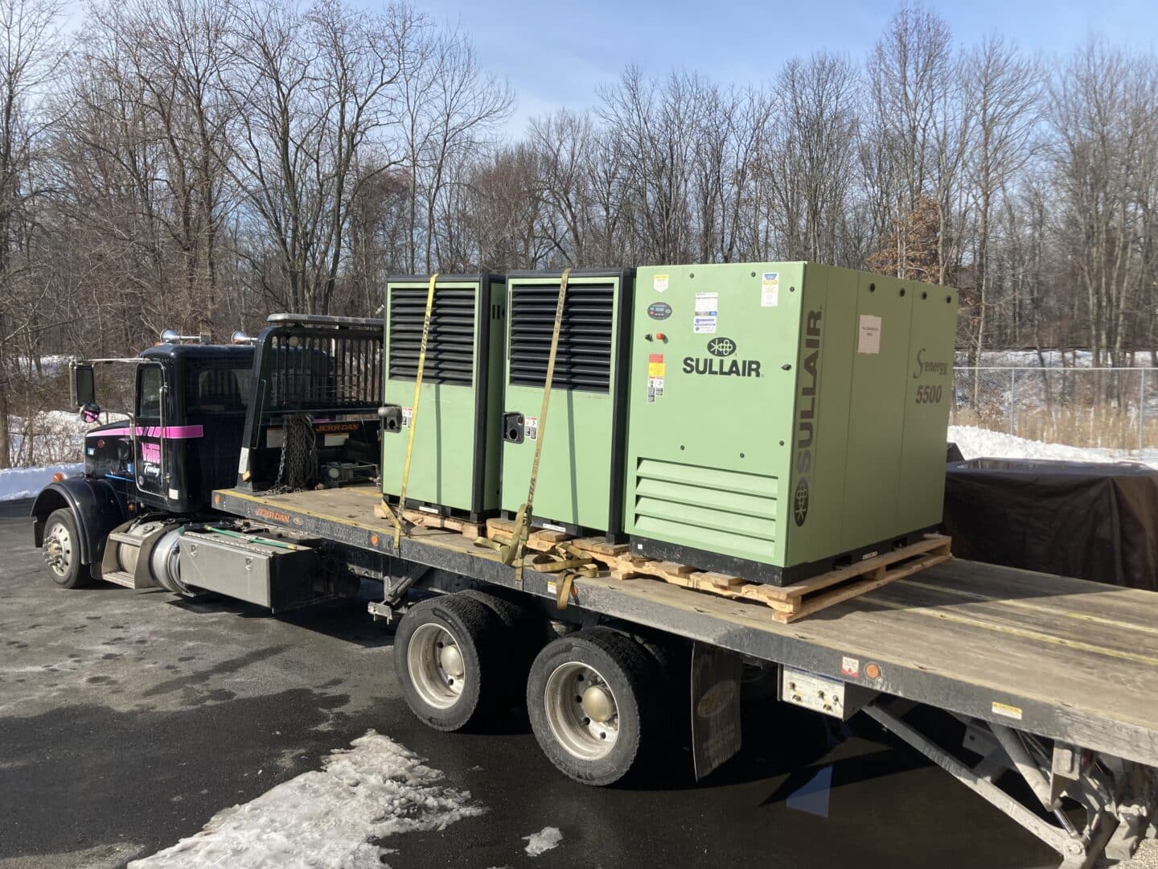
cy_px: 434
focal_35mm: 28
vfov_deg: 49.7
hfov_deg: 63.4
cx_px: 579
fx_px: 937
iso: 20
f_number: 1.8
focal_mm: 3.99
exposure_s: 1/1736
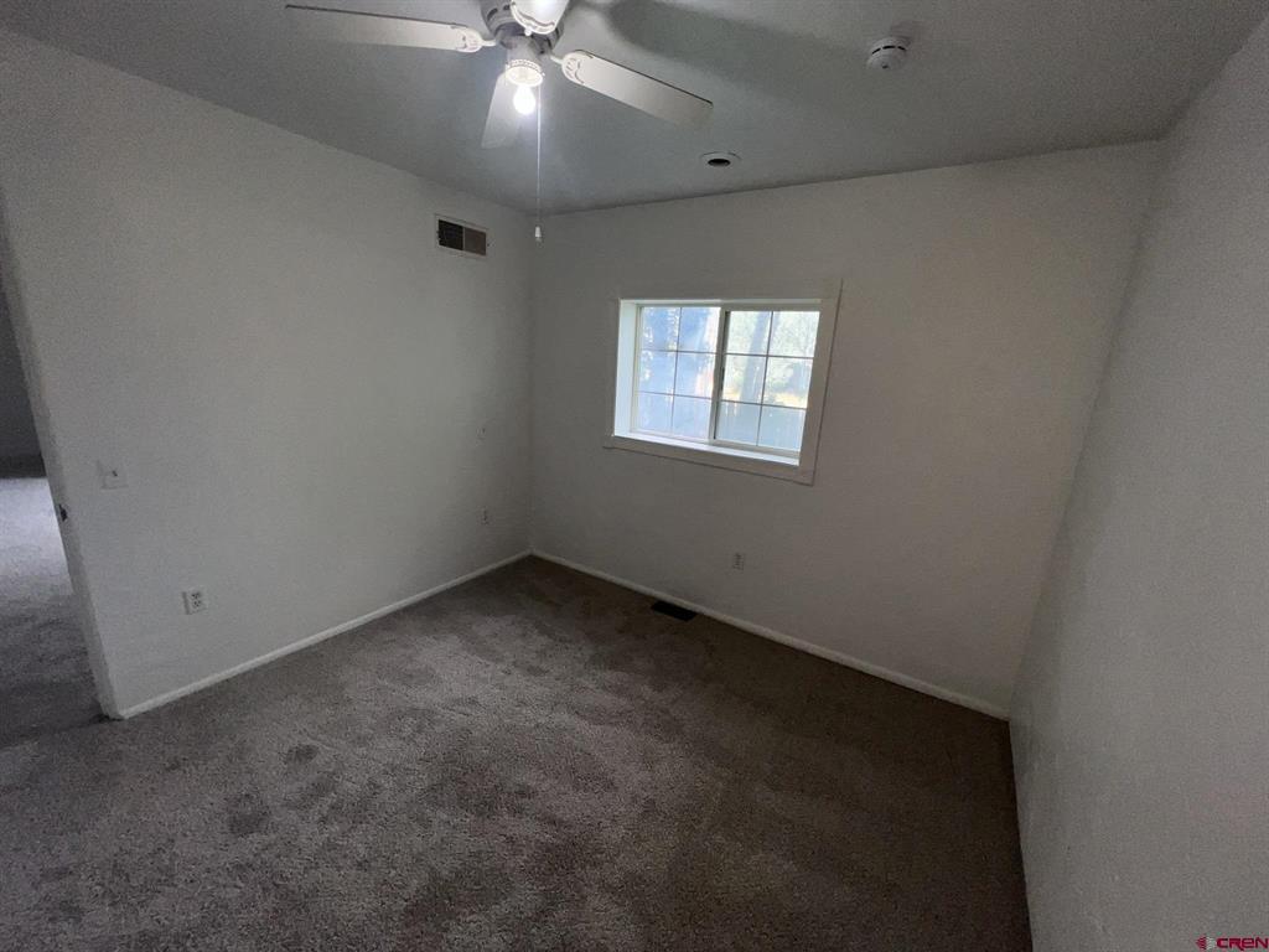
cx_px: 634
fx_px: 477
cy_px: 476
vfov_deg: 89.9
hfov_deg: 106.2
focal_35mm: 13
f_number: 1.8
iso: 25
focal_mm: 1.57
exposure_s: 1/145
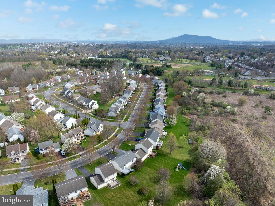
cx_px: 138
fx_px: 191
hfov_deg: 71.6
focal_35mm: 24
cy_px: 103
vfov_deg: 56.8
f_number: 7.1
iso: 100
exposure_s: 1/240
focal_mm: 12.29
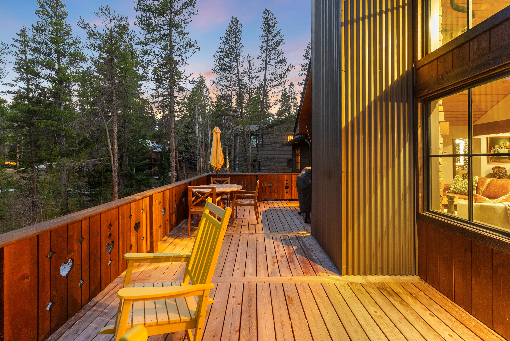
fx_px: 213
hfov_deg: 100.4
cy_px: 170
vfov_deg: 77.4
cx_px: 255
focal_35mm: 15
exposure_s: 2.5
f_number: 7.1
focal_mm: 15
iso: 800
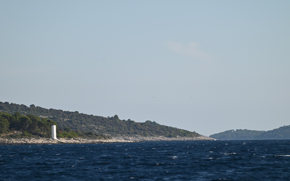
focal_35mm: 338
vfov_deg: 3.9
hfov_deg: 6.2
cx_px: 152
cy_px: 102
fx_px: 2671
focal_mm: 300
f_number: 5.6
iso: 180
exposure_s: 1/1000
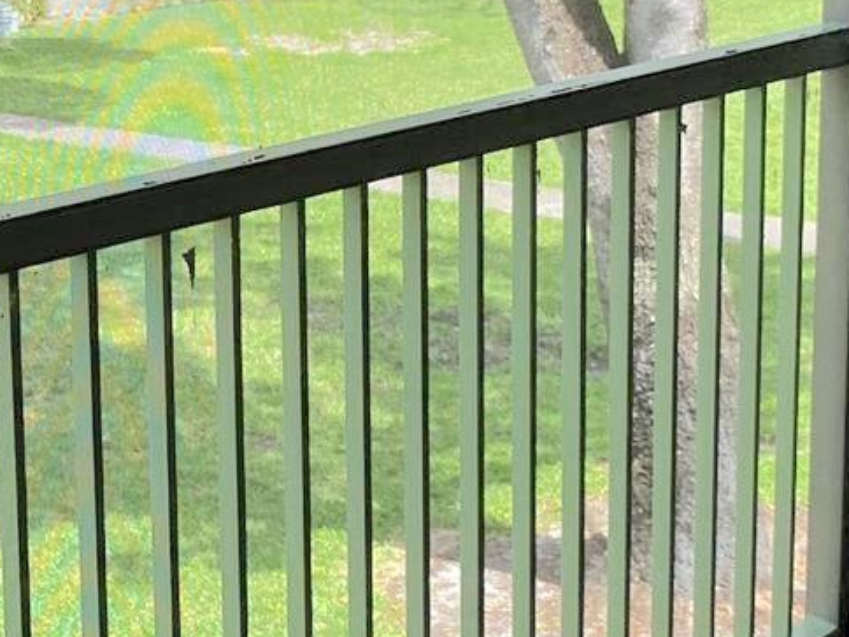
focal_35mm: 86
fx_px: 2109
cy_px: 107
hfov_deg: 21.5
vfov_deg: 17.0
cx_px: -111
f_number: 1.8
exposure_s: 1/778
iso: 32
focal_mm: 4.25
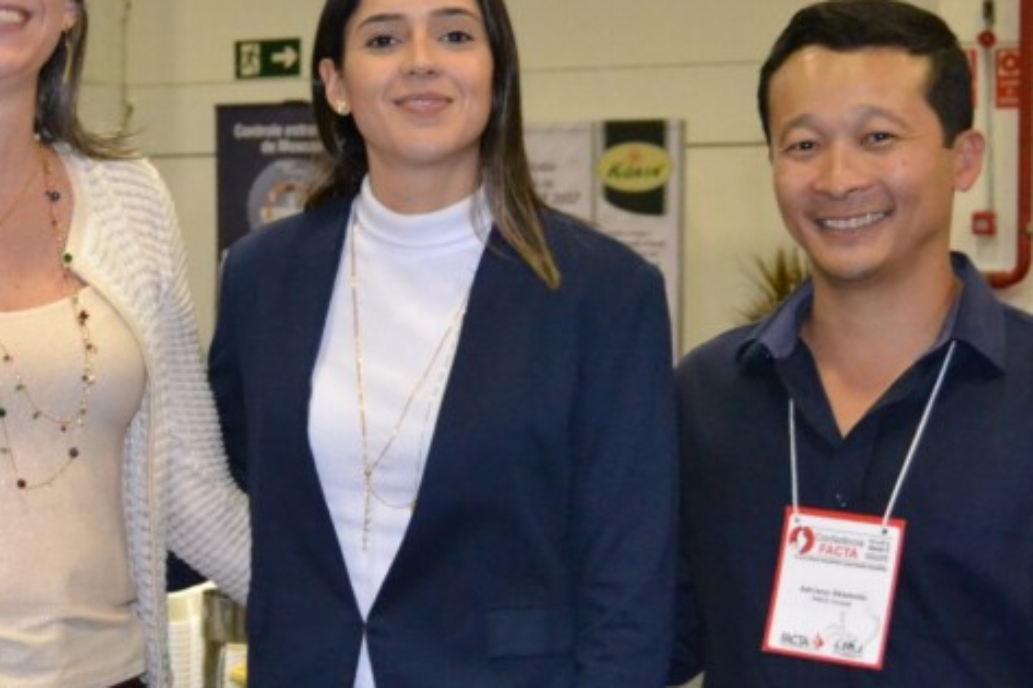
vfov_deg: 15.0
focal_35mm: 91
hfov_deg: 22.2
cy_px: 334
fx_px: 2610
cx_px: 264
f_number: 4.5
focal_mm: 28
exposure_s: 1/60
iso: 3200
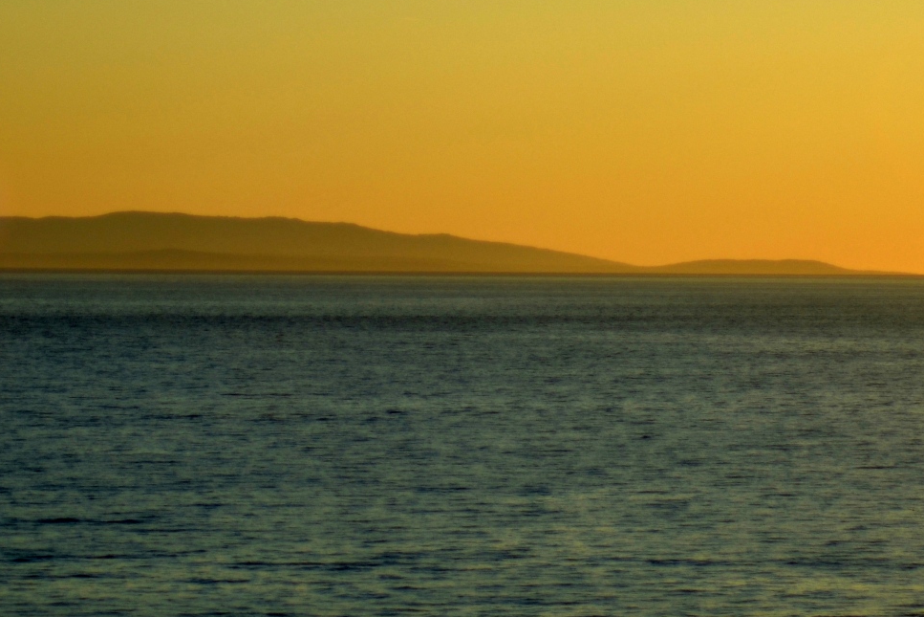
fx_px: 5519
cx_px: 612
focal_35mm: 215
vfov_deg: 6.4
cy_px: 112
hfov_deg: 9.6
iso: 100
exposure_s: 1/1000
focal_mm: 70
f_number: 4
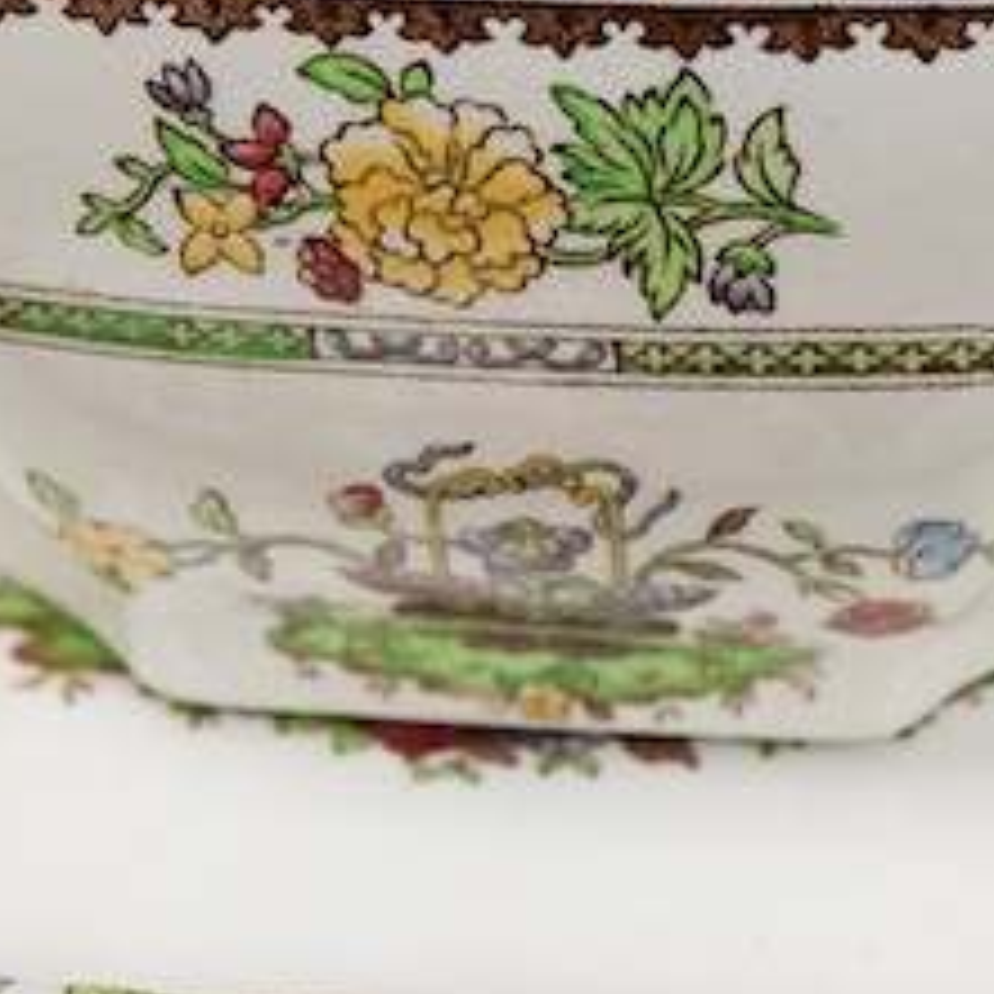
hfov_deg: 11.2
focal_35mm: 156
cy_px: 126
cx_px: 463
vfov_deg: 11.1
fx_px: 5068
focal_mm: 30
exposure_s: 1/125
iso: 1250
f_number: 9
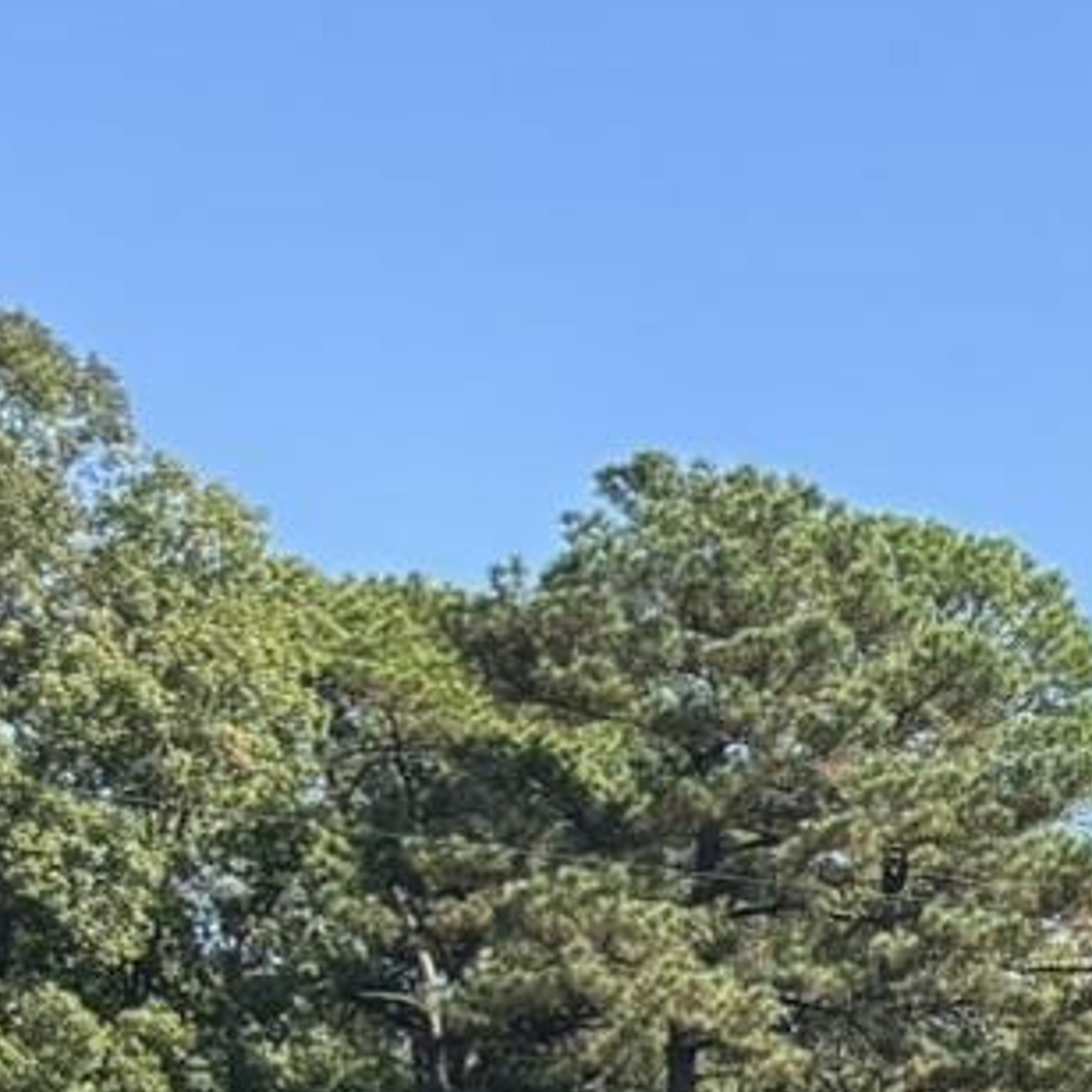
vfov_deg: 10.7
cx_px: 3046
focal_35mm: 153
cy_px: 1968
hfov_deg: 9.5
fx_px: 5461
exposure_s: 1/865
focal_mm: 5.96
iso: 50
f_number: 1.6
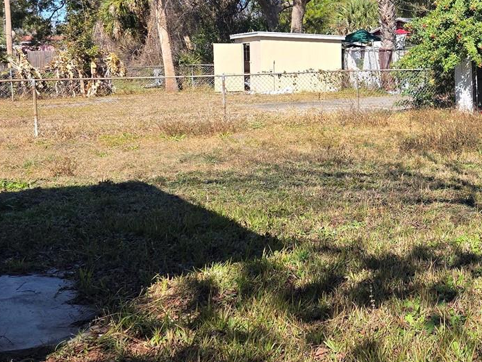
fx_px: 738
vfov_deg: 27.2
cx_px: 545
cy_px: 99
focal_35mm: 53
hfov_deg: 31.6
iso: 12
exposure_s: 1/441
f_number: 1.7
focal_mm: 6.3
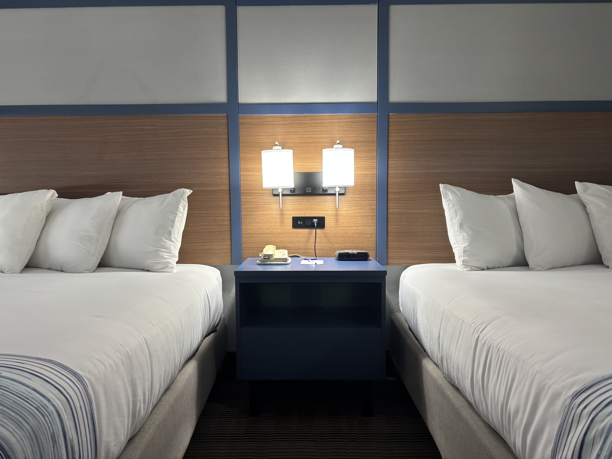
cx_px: 306
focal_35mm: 26
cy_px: 230
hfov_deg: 67.3
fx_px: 460
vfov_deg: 53.1
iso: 160
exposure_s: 1/60
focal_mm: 5.96
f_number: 1.6
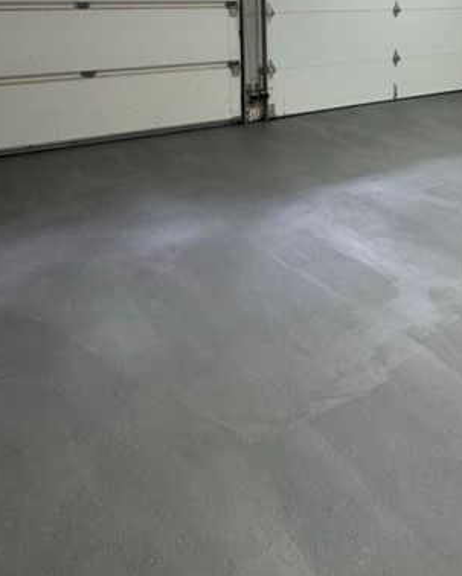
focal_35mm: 37
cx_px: 480
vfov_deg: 45.8
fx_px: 632
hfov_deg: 35.6
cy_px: 91
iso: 200
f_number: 2.2
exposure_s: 1/60
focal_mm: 2.22
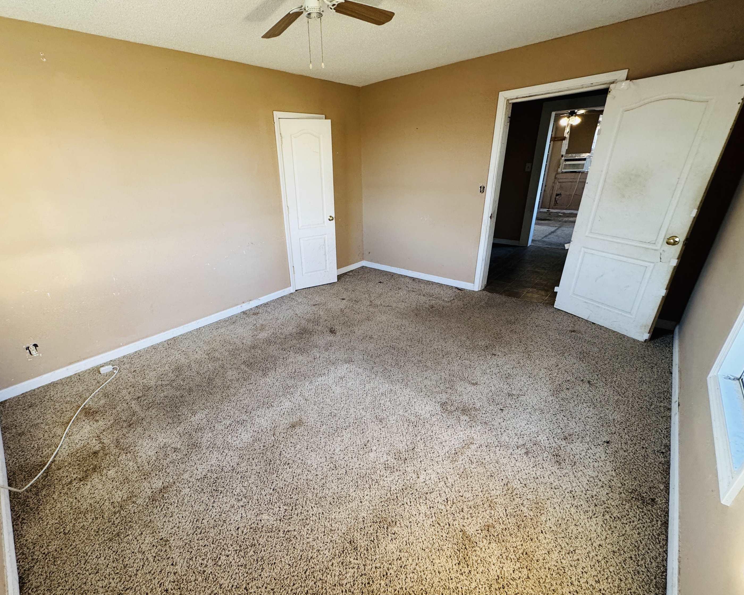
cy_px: 301
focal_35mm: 15
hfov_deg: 96.6
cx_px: 340
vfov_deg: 84.0
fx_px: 330
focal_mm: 2.22
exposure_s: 1/99
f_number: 2.2
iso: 250
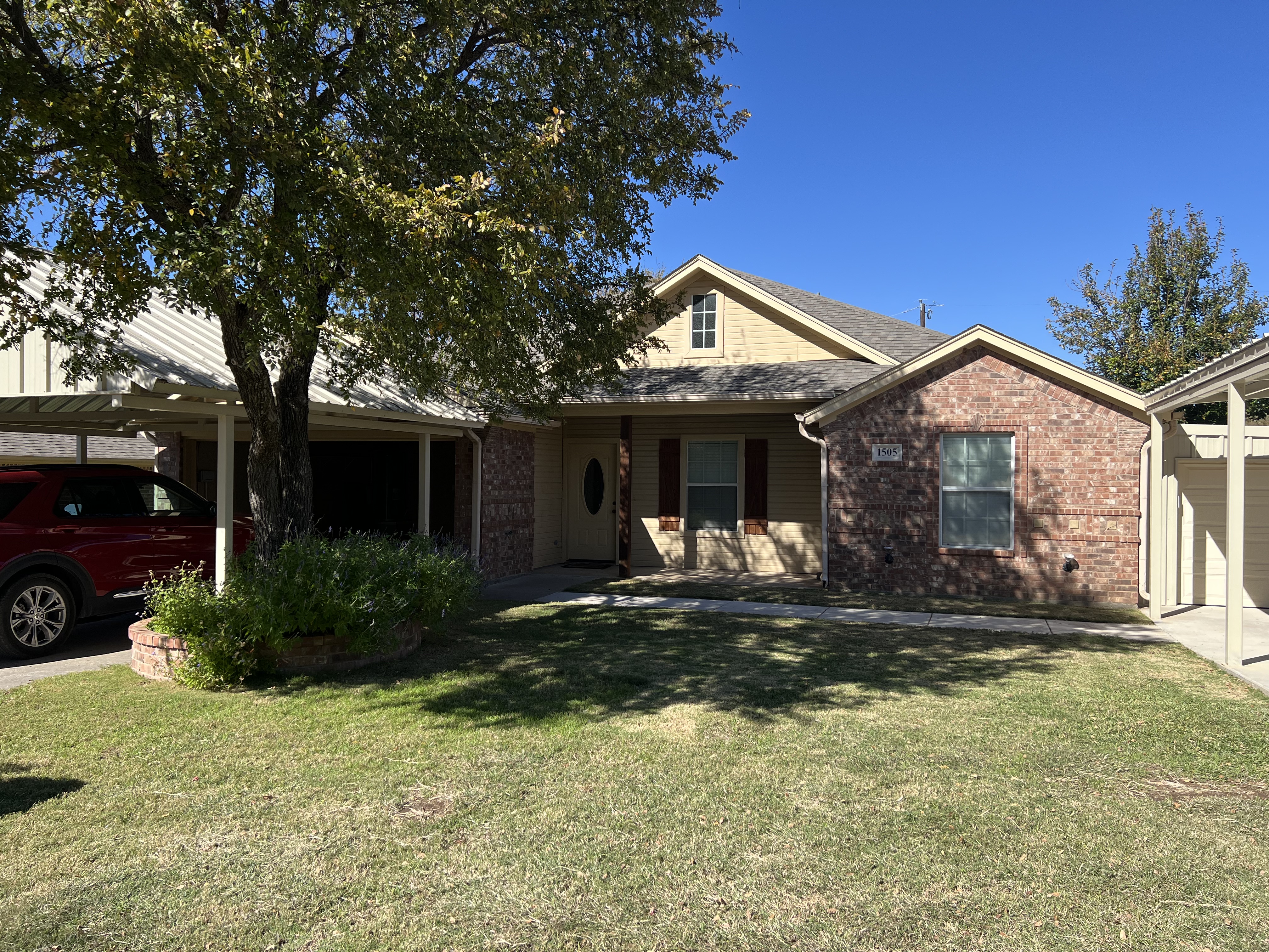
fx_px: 953
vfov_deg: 53.1
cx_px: 634
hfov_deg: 67.3
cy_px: 476
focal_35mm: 26
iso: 50
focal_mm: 5.7
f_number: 1.5
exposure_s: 1/2632
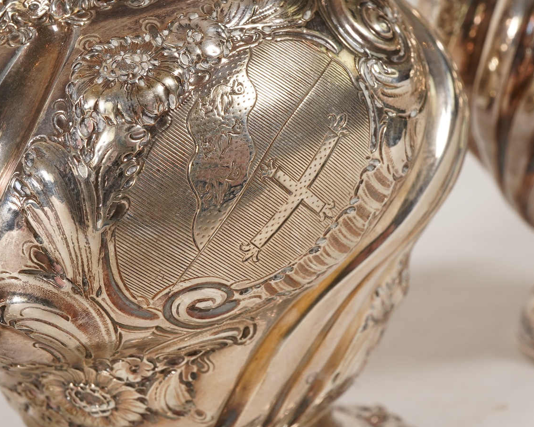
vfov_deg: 25.8
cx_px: 277
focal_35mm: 59
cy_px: 191
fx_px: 933
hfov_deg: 31.9
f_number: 22
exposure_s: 1/125
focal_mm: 30
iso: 400
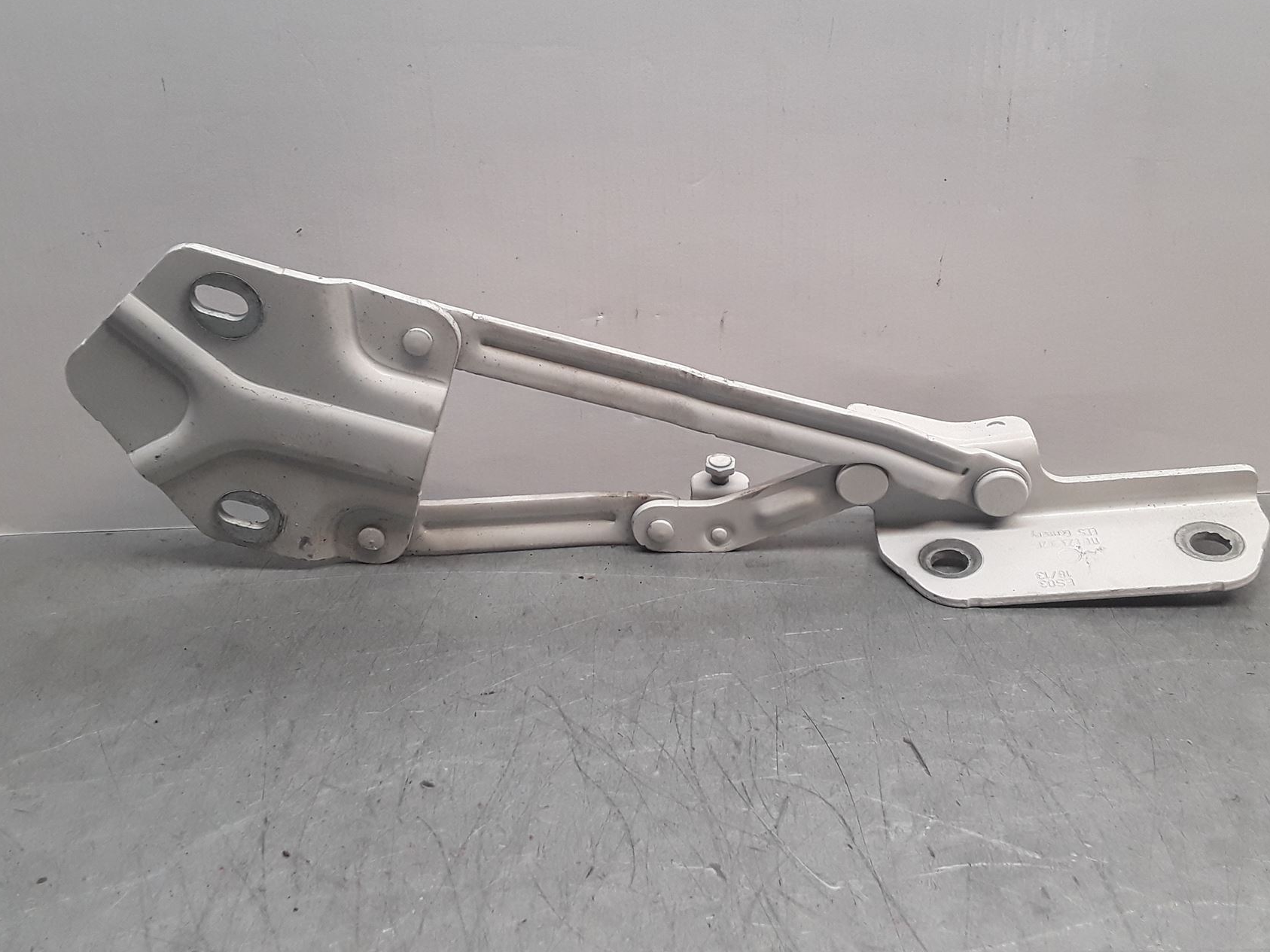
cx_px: 670
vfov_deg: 41.7
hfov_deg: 53.9
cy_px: 422
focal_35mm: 34
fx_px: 1247
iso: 64
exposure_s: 1/100
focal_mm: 2.91
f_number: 1.9
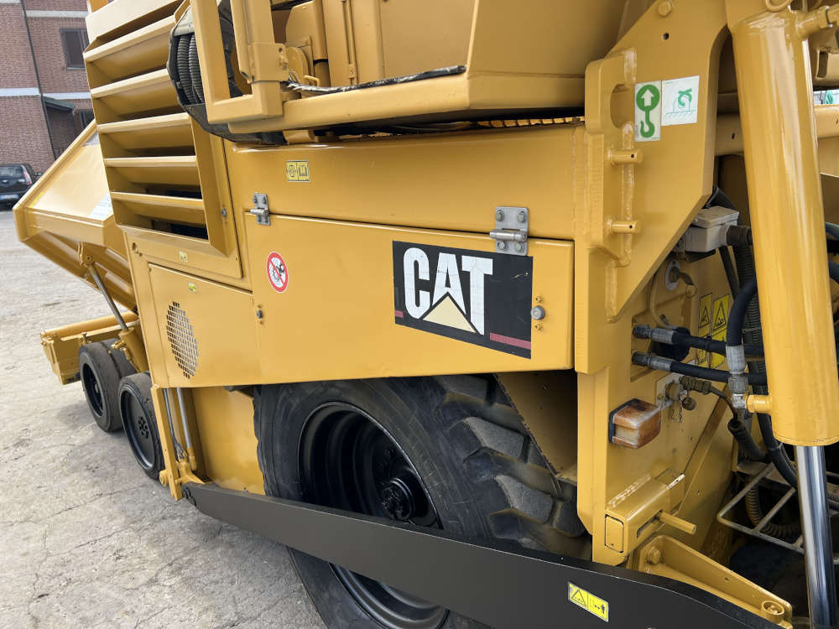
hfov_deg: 67.3
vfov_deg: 53.1
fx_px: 630
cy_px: 314
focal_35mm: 26
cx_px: 420
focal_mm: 5.7
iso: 50
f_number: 1.5
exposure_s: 1/758
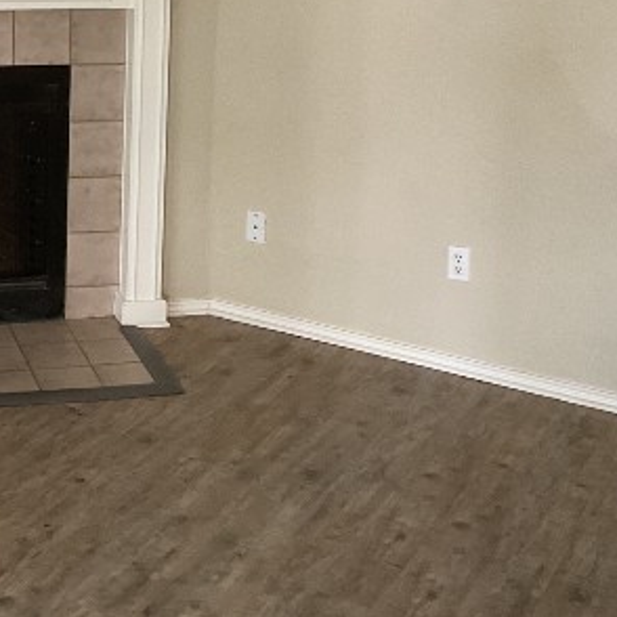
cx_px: 31
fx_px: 1351
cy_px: 105
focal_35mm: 67
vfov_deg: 25.2
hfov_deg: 24.8
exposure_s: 1/60
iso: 160
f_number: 1.8
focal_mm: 3
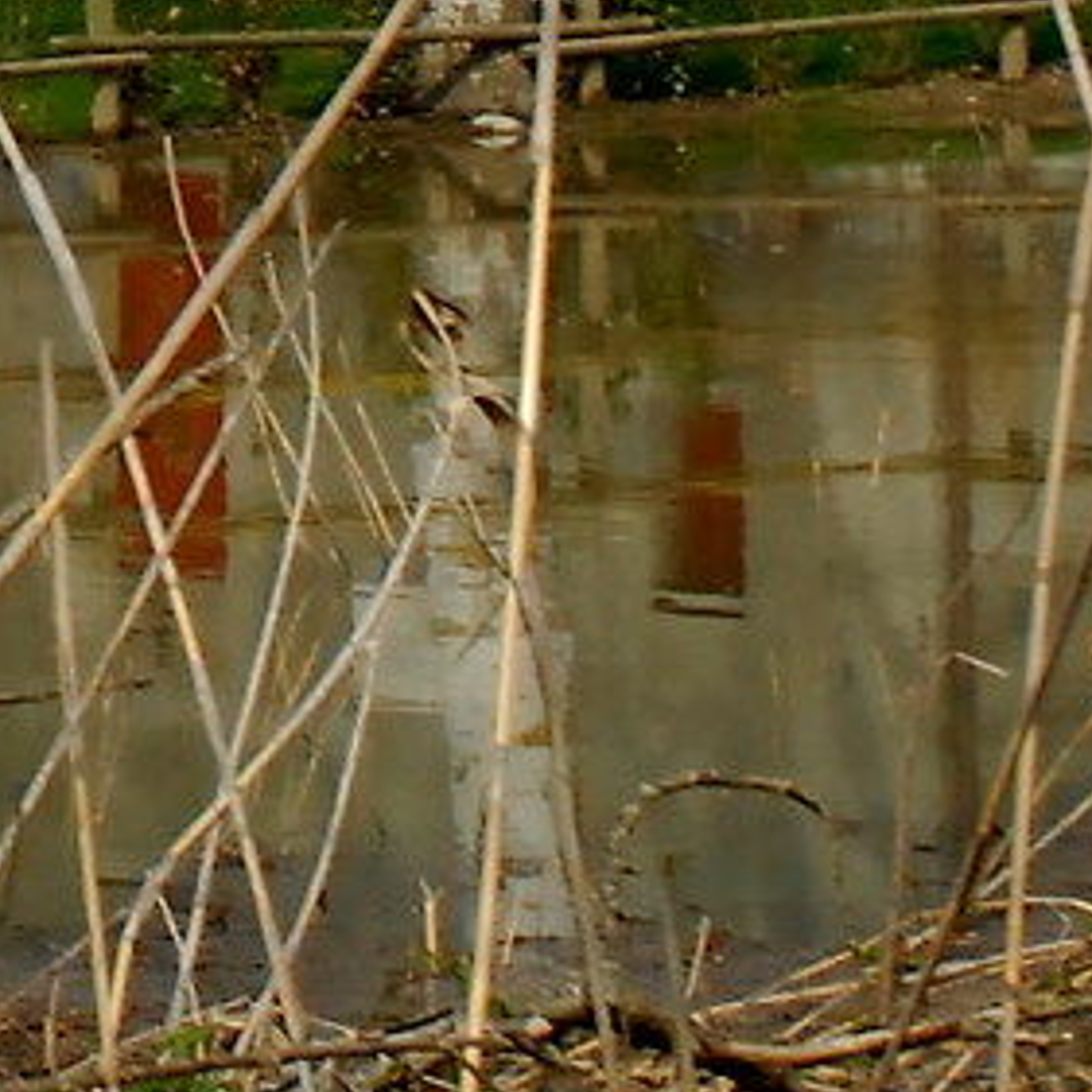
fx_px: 11265
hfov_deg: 5.3
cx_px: -1935
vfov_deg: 5.4
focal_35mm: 316
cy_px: -1061
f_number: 10
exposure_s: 1/350
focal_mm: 29
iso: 400
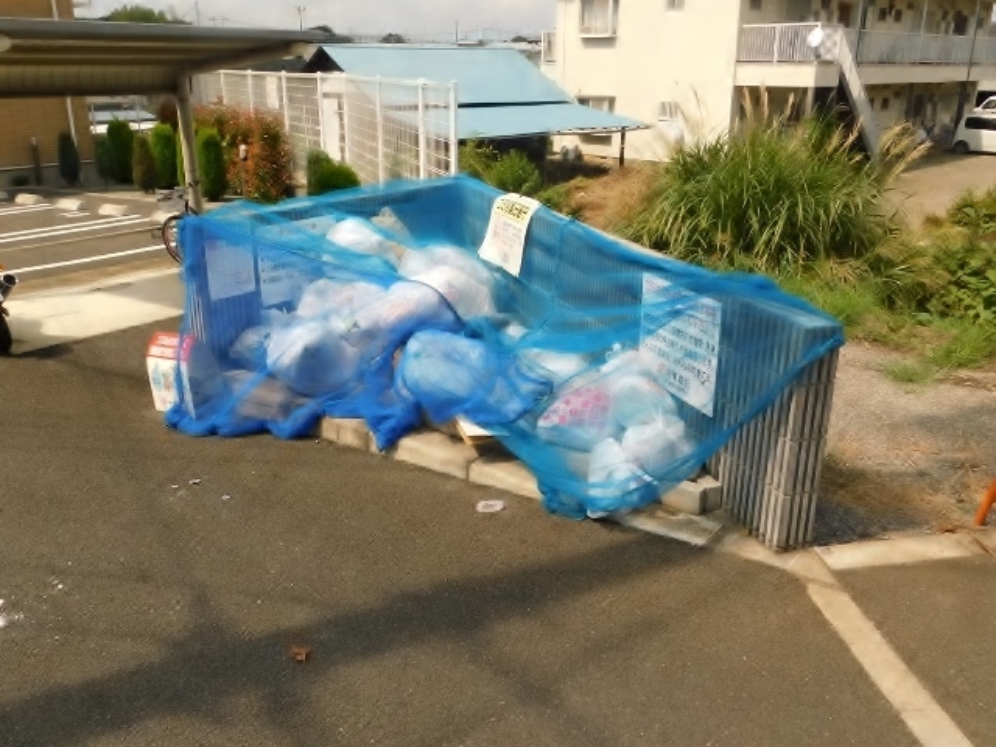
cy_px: 374
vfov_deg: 46.8
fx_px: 863
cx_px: 498
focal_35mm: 30
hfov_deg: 60.0
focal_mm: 5.3
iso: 125
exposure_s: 1/1250
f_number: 3.2
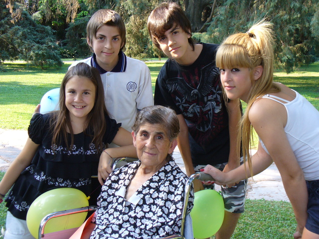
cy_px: 120
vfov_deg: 27.0
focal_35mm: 54
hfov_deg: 35.5
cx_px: 160
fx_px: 498
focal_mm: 8.9
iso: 80
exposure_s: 1/80
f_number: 3.1
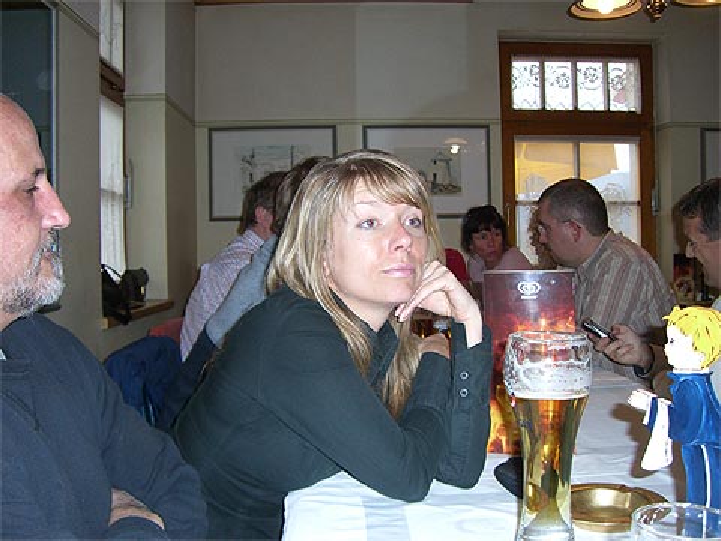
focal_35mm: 38
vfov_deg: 37.7
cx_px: 360
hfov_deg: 49.0
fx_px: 791
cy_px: 270
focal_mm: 6.2
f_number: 2.7
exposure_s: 1/60
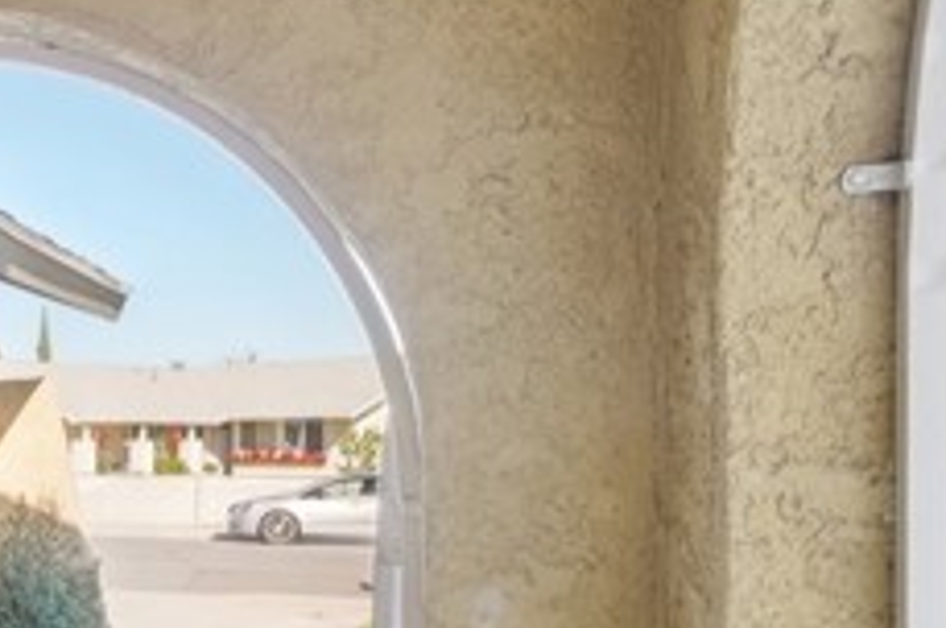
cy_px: 426
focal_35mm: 42
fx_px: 1102
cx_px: -240
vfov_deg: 31.5
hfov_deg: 34.8
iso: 160
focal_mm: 15
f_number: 8
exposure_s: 1/30
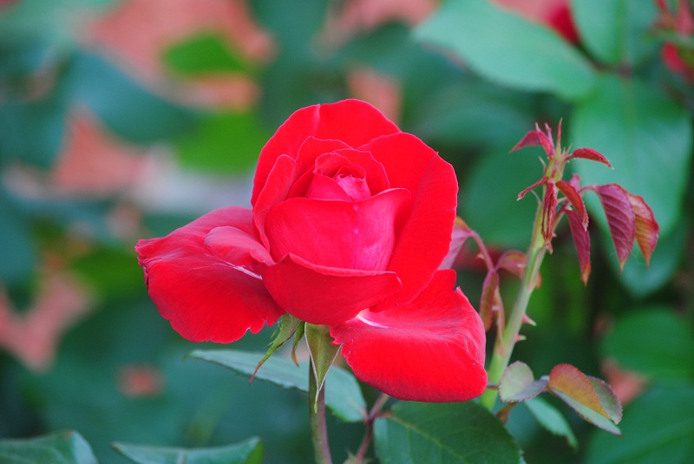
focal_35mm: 292
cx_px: 347
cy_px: 232
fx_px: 5644
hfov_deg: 7.0
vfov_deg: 4.7
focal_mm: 195
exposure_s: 1/30
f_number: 5.6
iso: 200
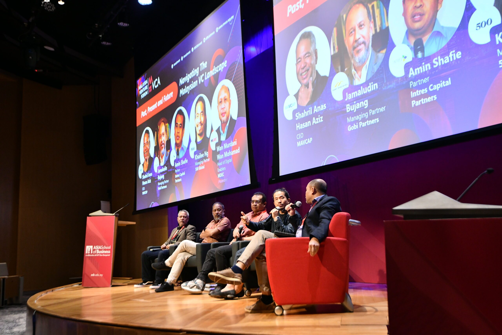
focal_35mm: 35
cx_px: 251
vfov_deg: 37.9
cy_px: 168
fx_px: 488
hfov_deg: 54.4
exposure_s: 1/200
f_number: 4.5
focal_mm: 35
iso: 2500
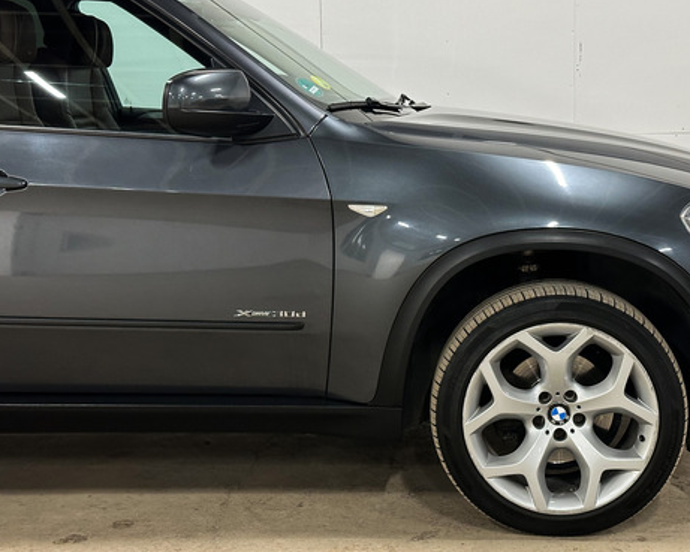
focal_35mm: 61
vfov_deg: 24.9
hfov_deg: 30.8
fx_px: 1246
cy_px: 221
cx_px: 434
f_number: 1.8
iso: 200
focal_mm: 6.86
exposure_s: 1/50
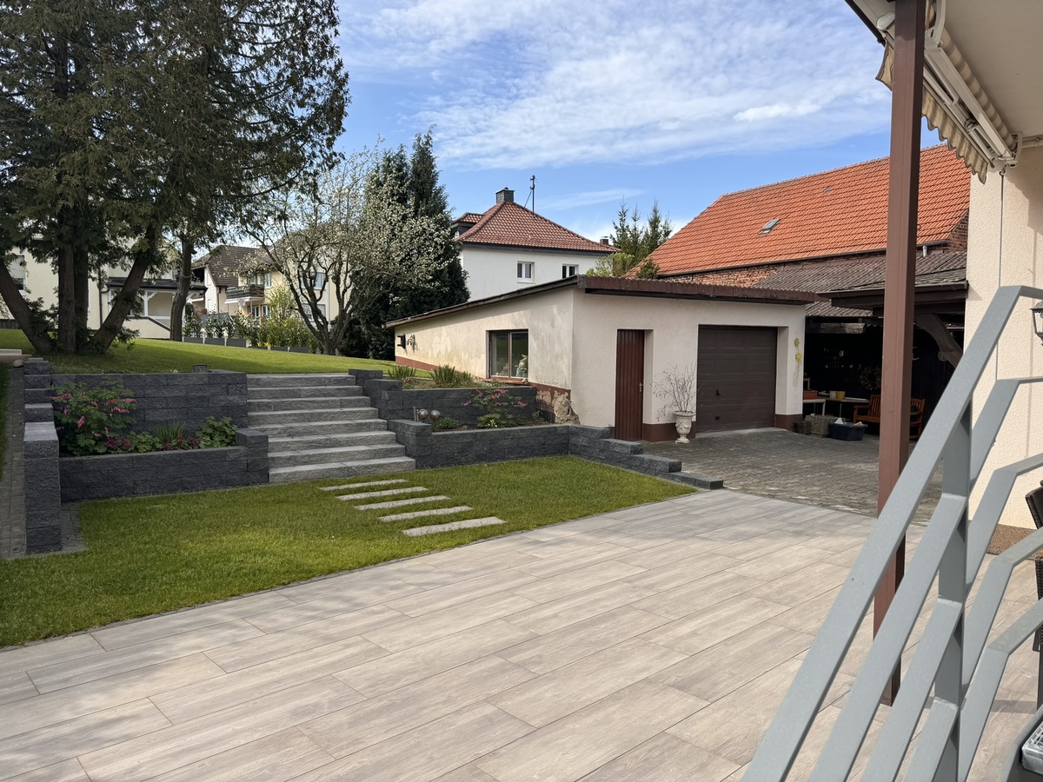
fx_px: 723
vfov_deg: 56.8
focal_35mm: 24
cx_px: 522
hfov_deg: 71.6
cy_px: 391
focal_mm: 6.86
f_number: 1.78
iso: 80
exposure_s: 1/3096
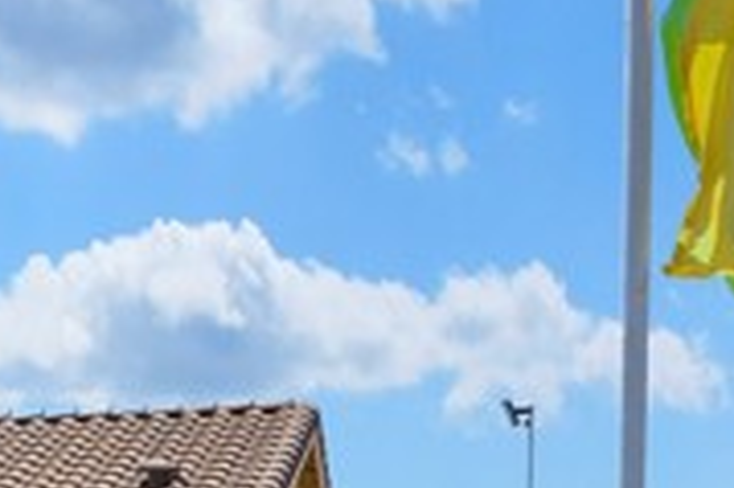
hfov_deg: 18.1
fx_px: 2037
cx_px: -373
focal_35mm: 100
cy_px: 796
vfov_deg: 12.7
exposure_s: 1/320
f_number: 6.3
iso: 400
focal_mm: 10.26
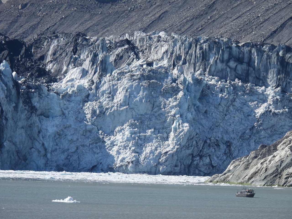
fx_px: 3374
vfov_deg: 3.7
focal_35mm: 400
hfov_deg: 5.0
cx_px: 146
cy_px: 110
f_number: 5
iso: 100
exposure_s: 1/800
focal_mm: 71.4
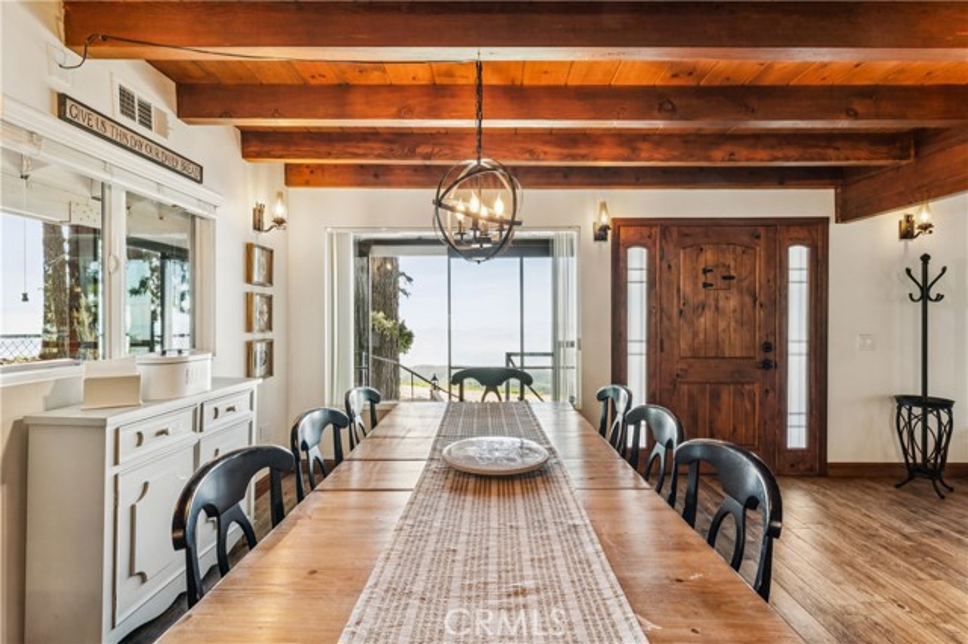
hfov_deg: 95.4
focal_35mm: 16
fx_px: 441
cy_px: 322
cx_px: 484
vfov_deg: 72.3
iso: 100
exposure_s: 1/5
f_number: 13
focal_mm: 16.4
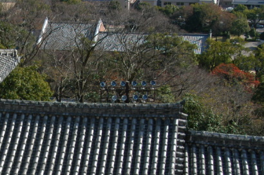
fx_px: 659
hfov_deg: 22.1
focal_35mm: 90
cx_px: 21
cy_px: 151
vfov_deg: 15.0
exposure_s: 1/250
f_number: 8
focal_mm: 24
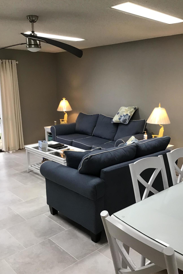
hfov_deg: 40.0
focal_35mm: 33
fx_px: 252
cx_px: 97
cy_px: 140
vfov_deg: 57.2
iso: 40
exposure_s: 1/30
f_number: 2.4
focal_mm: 3.3
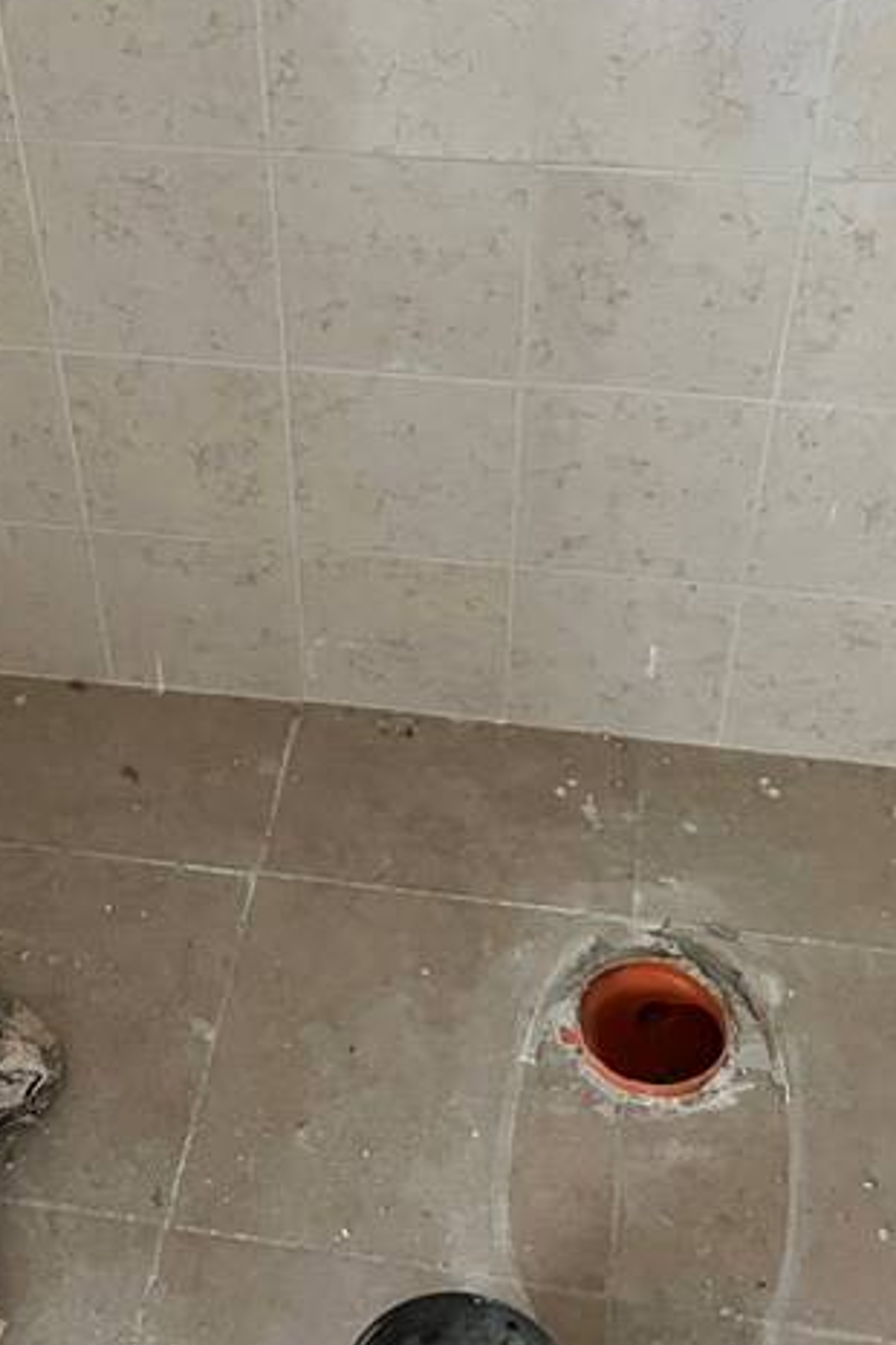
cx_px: 335
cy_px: 583
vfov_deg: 42.7
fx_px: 1717
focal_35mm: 46
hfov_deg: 29.1
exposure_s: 1/35
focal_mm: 5.1
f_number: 1.6
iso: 640
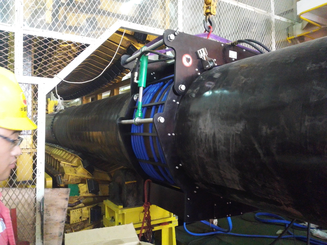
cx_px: 164
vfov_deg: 48.2
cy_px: 122
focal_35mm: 29
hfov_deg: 61.7
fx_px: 274
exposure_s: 1/17.1
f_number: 2
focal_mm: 3.8
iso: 1000
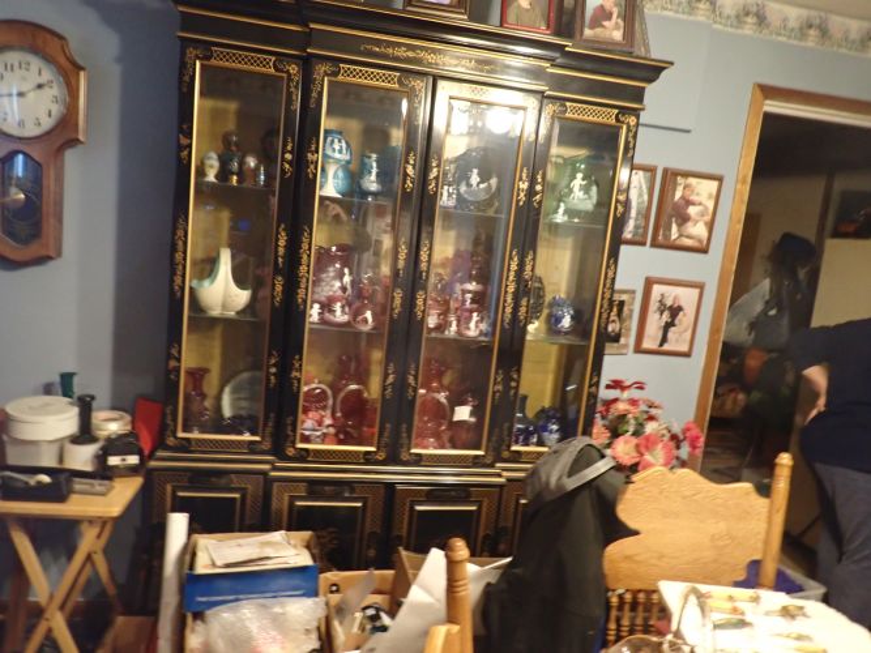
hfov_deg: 69.4
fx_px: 629
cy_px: 326
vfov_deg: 54.9
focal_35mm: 25
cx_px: 436
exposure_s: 1/30
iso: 800
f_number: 2
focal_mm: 4.5
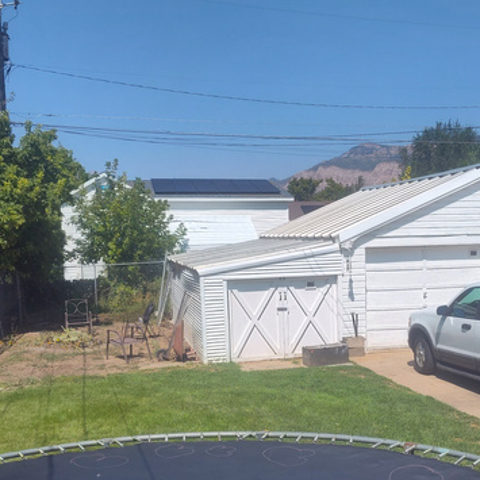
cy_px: 307
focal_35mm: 44
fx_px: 690
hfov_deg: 38.0
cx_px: 310
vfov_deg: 38.0
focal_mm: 5.56
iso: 100
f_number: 1.8
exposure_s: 1/2976
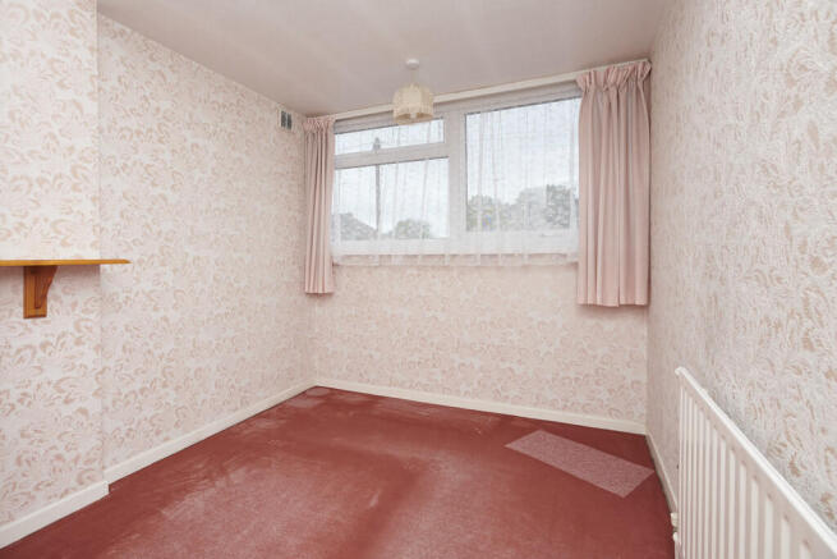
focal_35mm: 17
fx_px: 395
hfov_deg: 93.3
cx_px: 418
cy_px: 280
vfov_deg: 70.5
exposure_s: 1/125
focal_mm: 17
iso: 400
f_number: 8
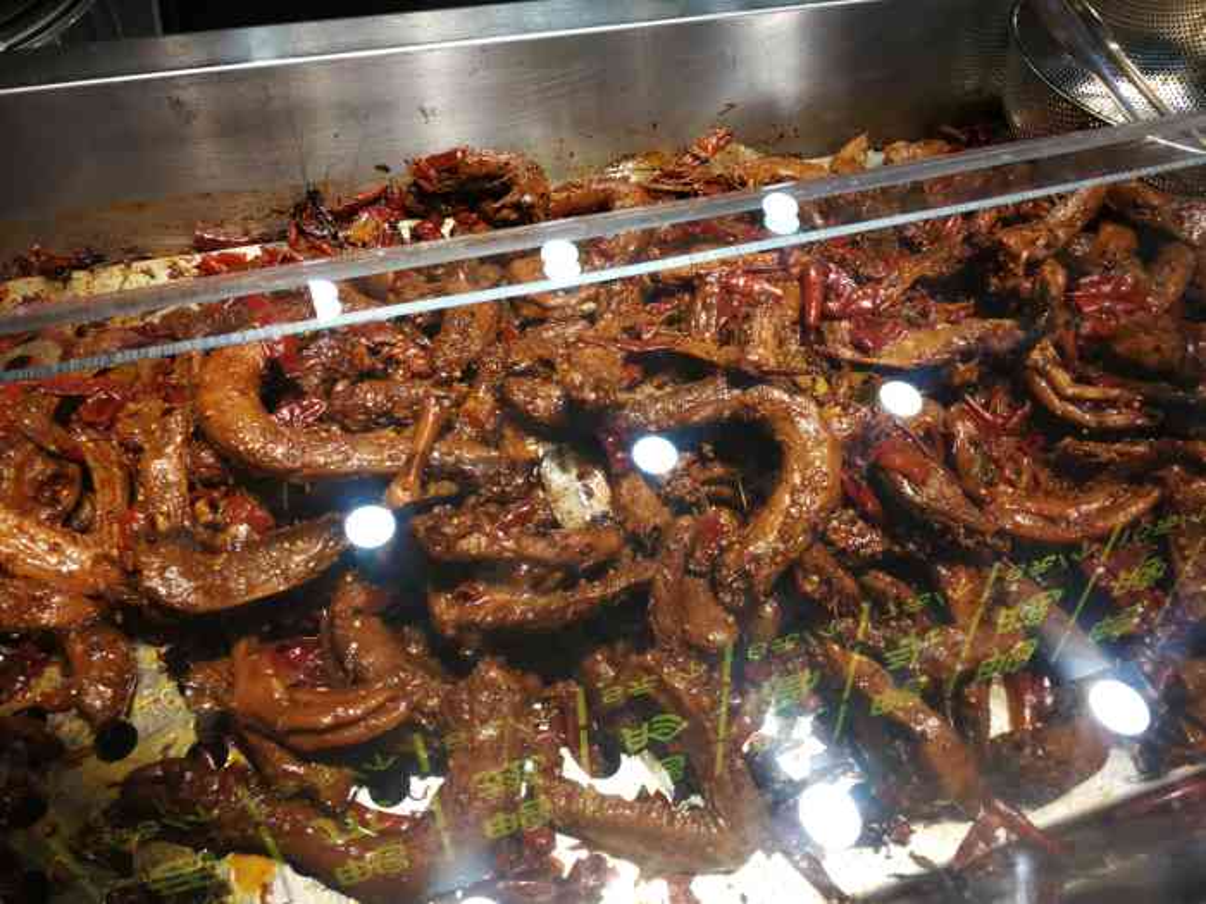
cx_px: 603
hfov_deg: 65.3
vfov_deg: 51.4
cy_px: 452
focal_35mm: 27
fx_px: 941
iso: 100
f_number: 2.2
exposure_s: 1/50
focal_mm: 3.95
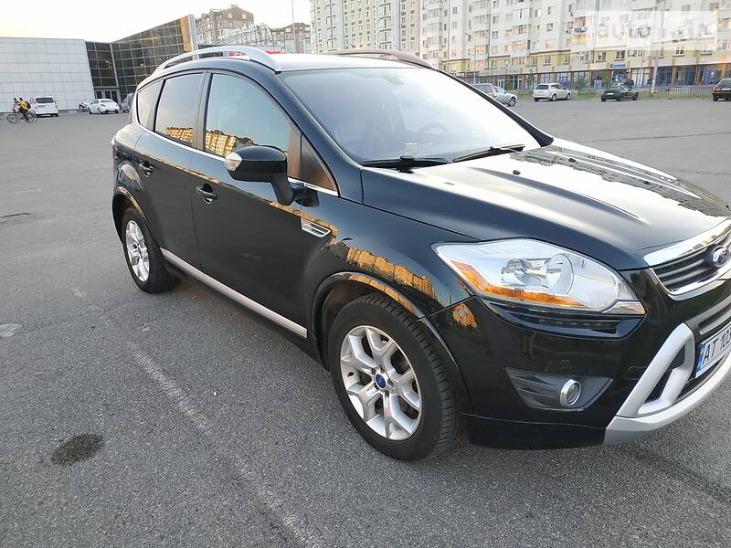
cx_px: 366
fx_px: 507
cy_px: 274
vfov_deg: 56.8
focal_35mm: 24
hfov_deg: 71.6
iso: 250
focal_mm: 3.9
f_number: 1.9
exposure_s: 1/171
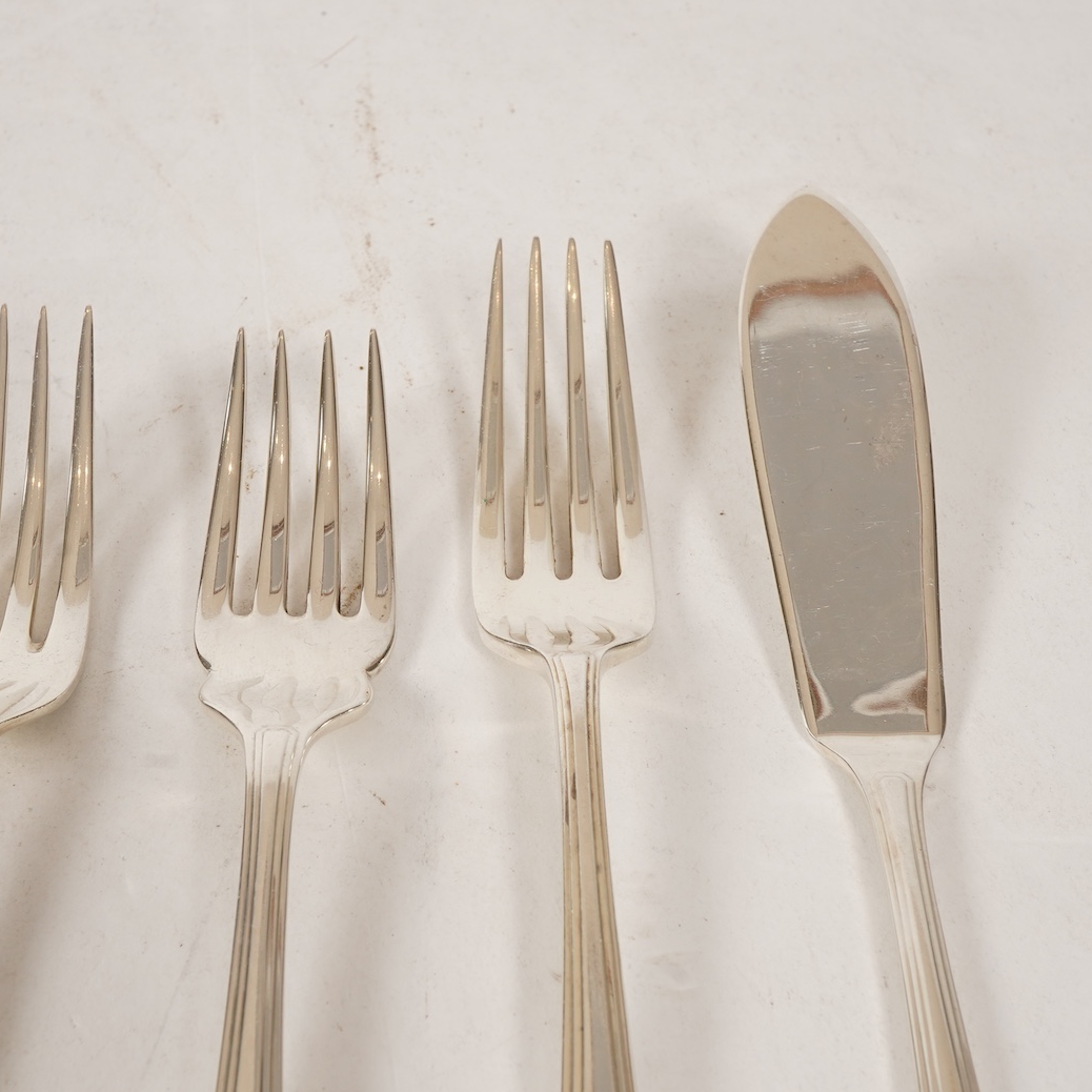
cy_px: 546
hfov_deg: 29.5
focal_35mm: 58
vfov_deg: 29.6
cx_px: 504
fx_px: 2070
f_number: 22
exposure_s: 1/125
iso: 400
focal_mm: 30
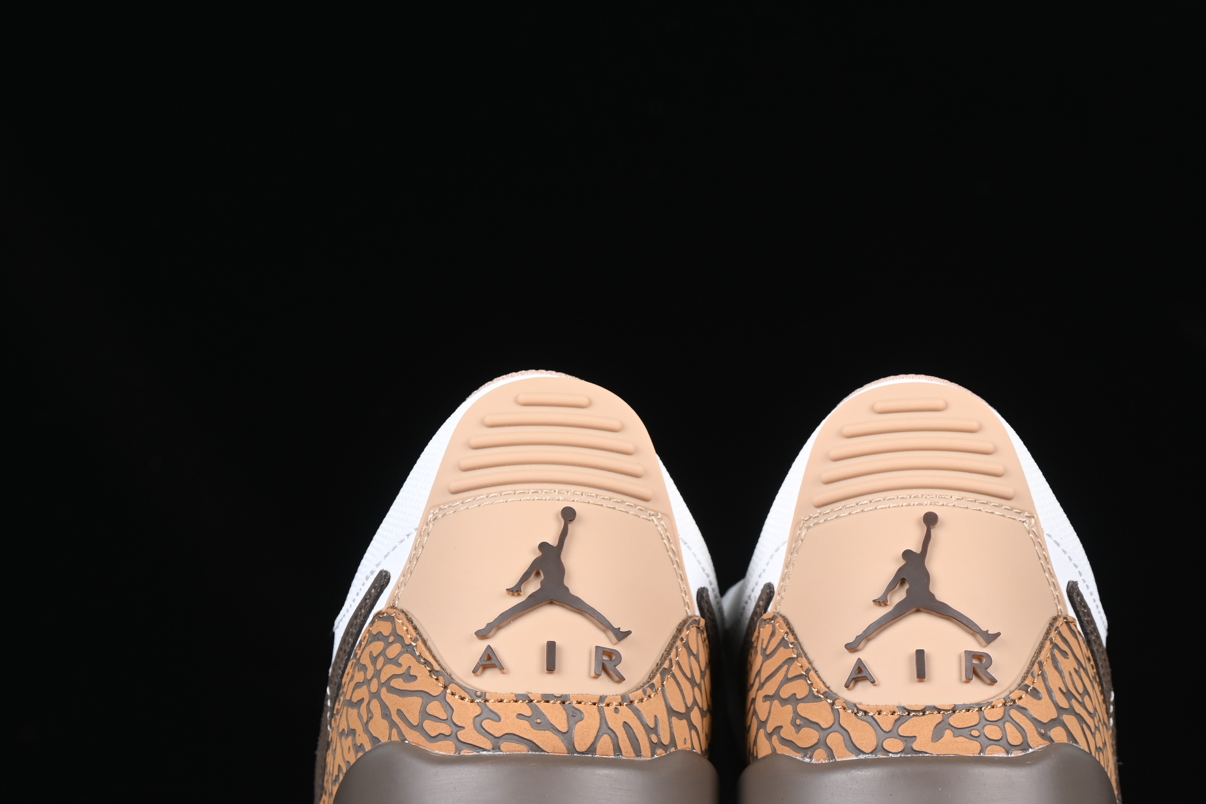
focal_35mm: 113
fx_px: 3785
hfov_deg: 18.1
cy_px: 588
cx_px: 725
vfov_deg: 12.1
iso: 160
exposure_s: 1/80
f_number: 7.1
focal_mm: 50
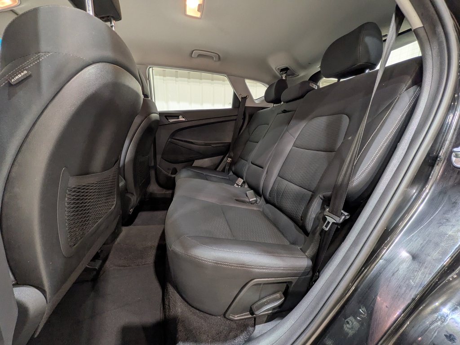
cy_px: 172
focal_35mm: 14
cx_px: 230
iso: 103
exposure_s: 1/25
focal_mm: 1.83
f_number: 2.2
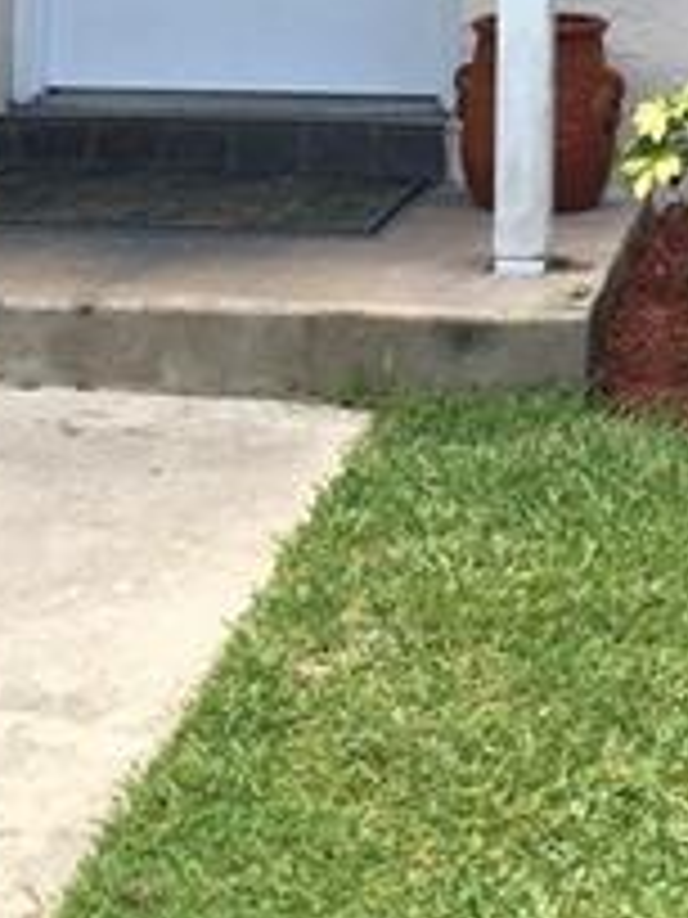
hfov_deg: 13.4
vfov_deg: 16.3
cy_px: -513
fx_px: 2889
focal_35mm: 109
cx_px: 724
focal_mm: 4.15
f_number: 2.2
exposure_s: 1/316
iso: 25
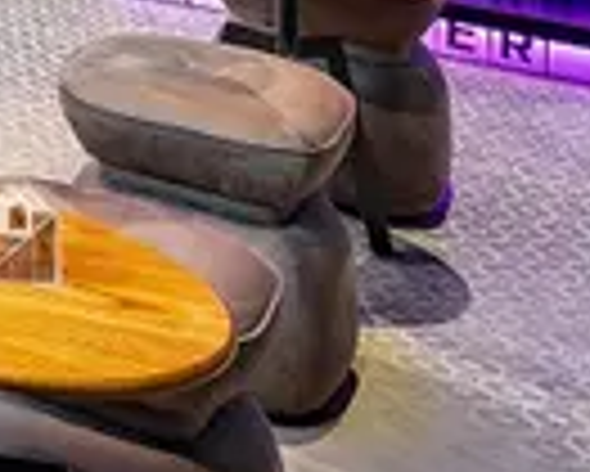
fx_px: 1852
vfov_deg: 12.0
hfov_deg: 12.1
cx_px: -1022
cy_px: -636
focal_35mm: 106
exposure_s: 1
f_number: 11
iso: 200
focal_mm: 19
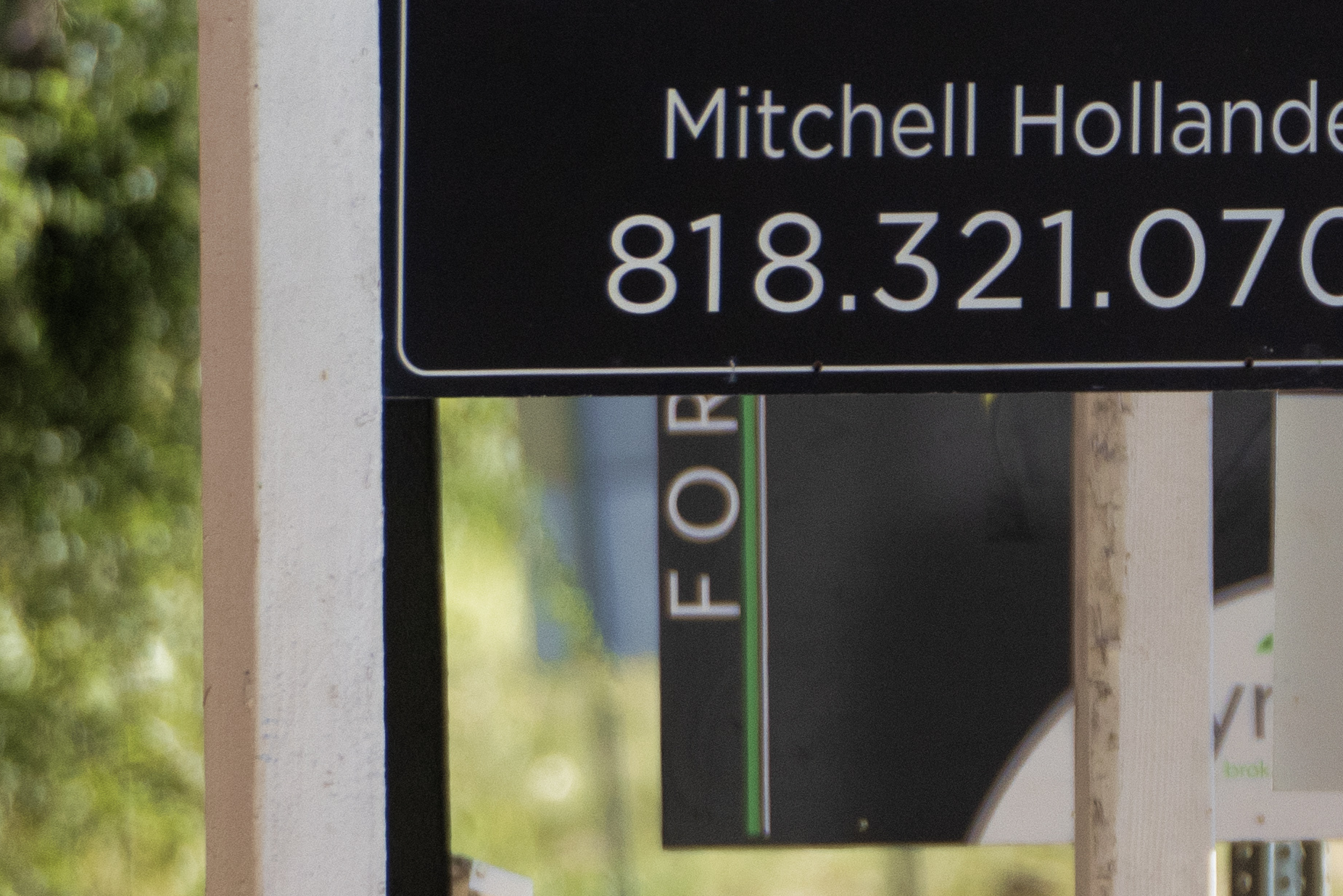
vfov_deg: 1.1
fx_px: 46233
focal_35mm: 1239
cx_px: 1759
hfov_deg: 1.7
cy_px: 327
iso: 640
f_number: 8
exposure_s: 1/500
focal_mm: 296
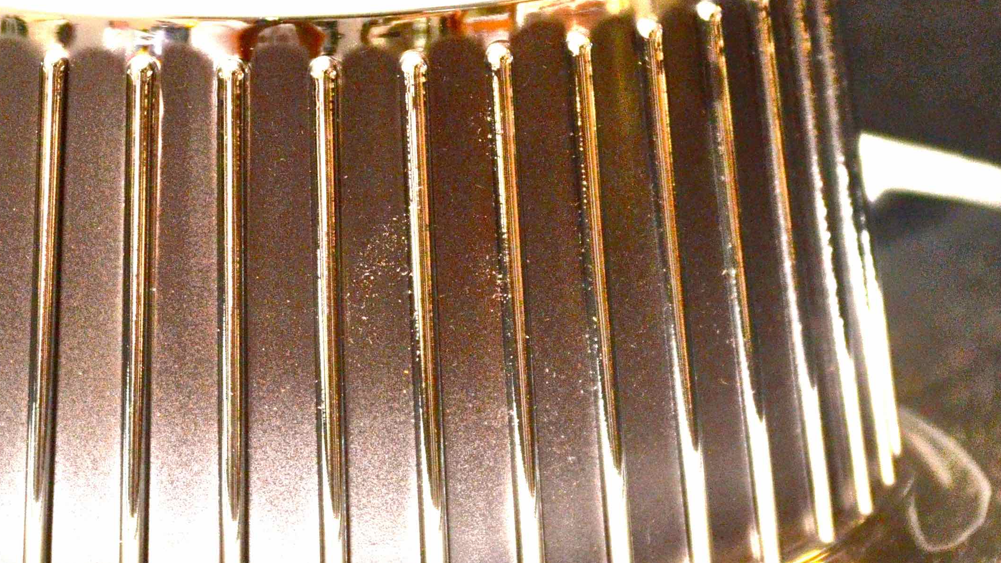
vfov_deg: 3.9
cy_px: 284
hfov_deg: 7.0
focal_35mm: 309
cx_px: 303
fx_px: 8208
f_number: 6.3
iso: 800
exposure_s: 1/200
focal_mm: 85
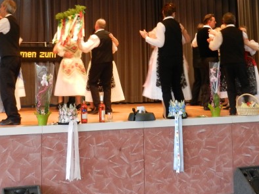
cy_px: 25
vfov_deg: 22.1
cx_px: 110
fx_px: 486
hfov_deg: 29.8
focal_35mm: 65
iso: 400
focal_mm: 5.6
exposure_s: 1/30
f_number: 3.7
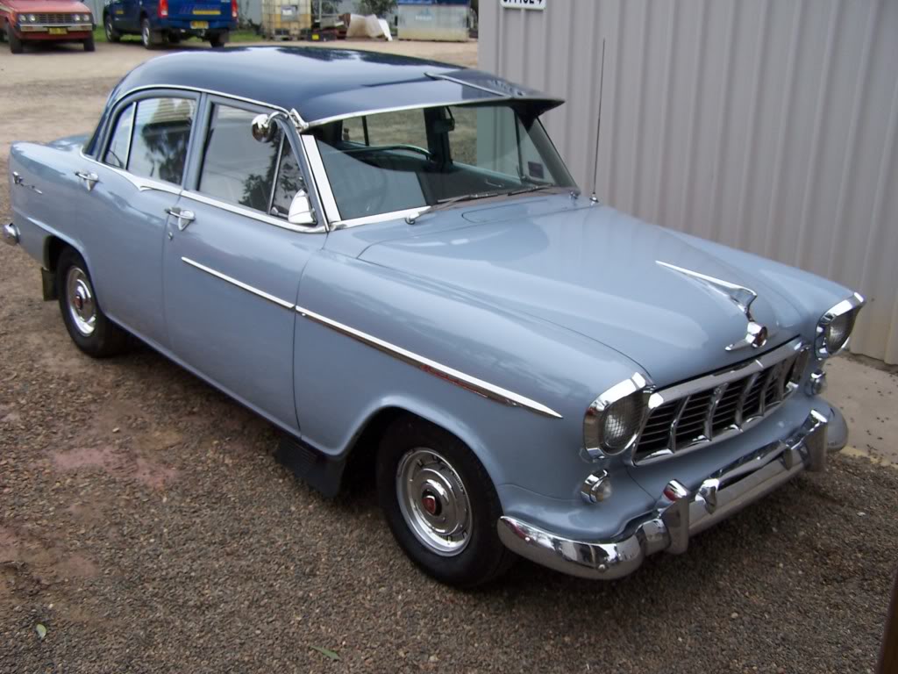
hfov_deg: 49.0
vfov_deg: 37.7
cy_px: 337
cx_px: 449
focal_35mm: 38
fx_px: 986
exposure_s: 1/250
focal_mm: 6.3
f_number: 2.8
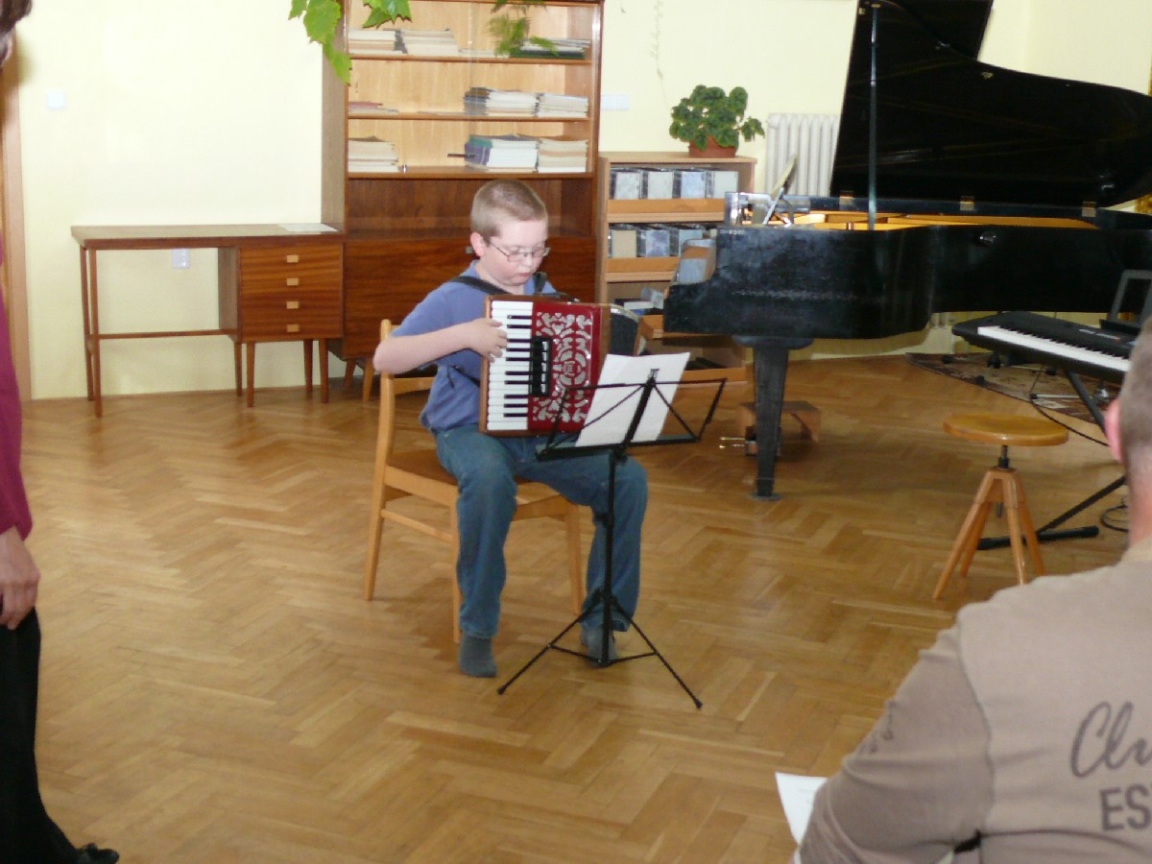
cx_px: 576
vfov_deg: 29.1
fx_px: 1664
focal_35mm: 50
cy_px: 432
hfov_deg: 38.2
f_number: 2.8
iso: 200
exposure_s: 1/30
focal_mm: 9.1
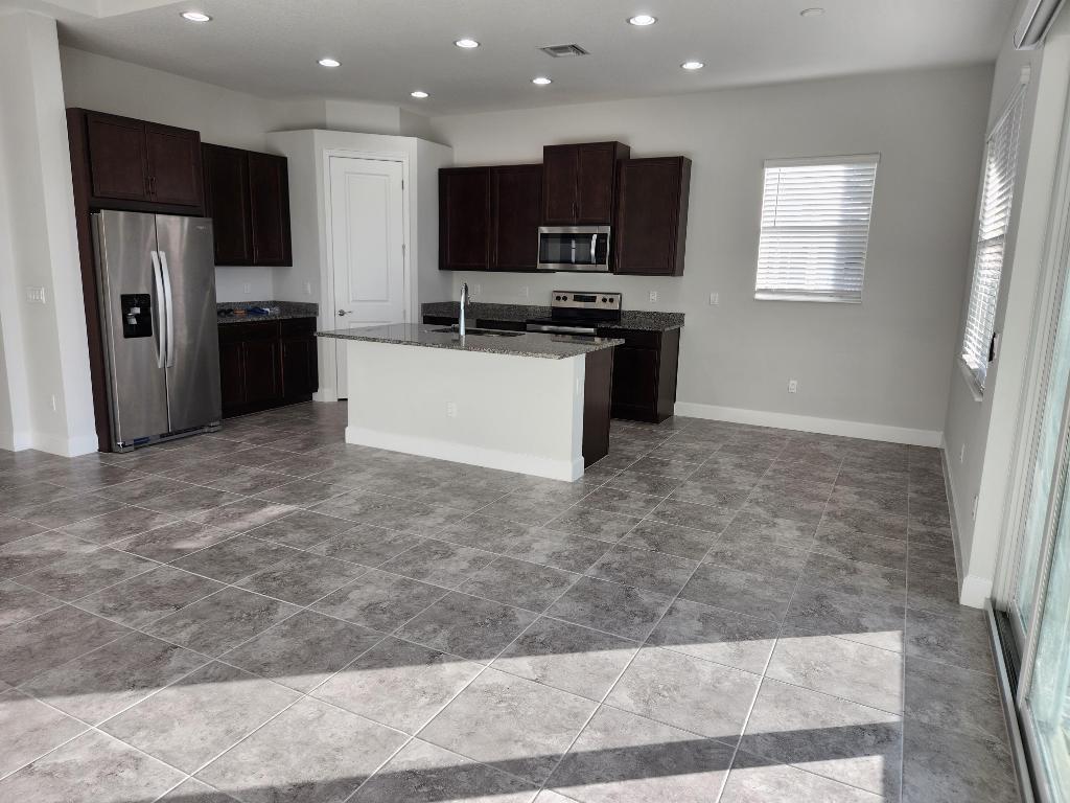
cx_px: 535
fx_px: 711
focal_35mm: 23
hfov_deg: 73.9
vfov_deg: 58.9
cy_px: 402
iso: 20
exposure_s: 1/120
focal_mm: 5.4
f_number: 1.8
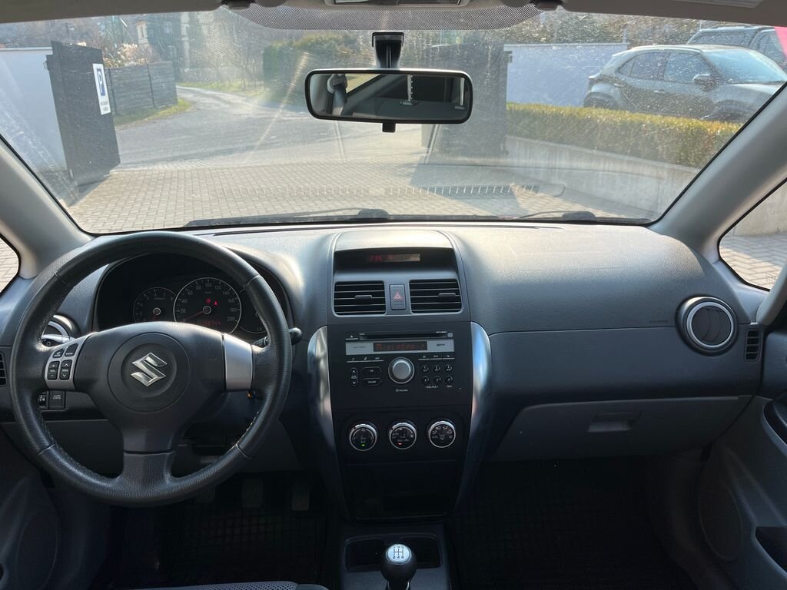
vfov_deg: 53.1
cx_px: 394
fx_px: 591
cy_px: 295
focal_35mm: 26
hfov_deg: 67.3
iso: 50
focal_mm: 5.1
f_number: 1.6
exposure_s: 1/833
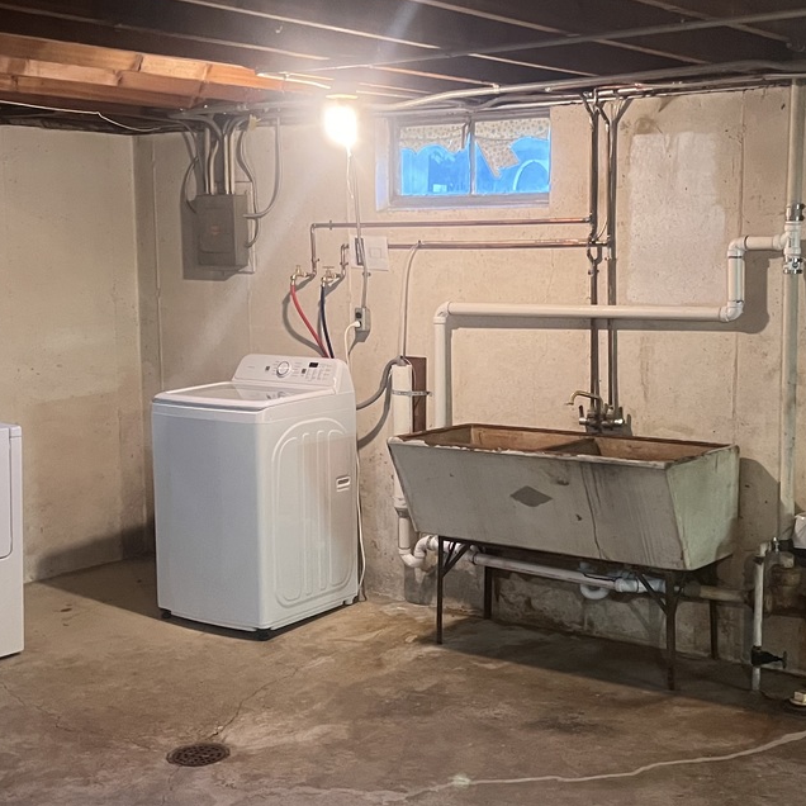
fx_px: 1370
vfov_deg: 32.8
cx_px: 417
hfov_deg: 32.8
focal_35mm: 52
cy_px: 451
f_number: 1.5
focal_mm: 5.7
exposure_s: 1/60
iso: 500
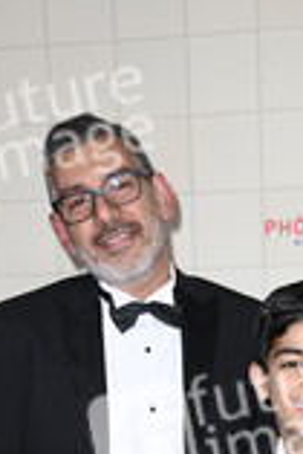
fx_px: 1763
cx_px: 320
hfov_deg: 9.7
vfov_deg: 14.1
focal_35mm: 140
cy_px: 570
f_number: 5.6
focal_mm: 55
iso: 800
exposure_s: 1/250
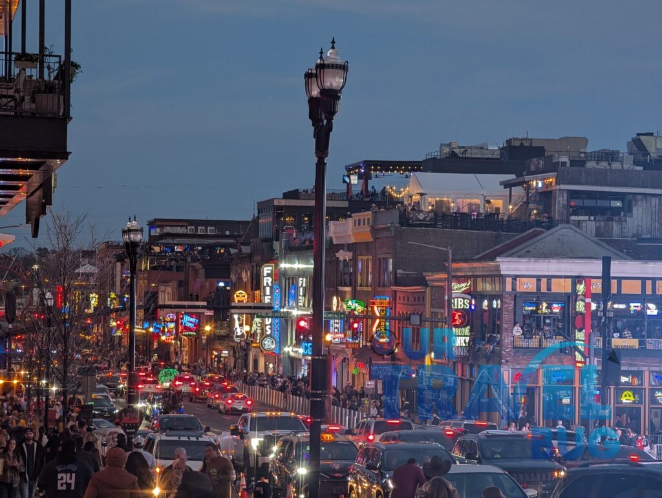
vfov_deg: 13.5
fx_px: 2107
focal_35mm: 110
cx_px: 331
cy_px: 249
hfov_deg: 17.9
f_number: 2.8
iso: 171
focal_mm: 17.91
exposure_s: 1/60
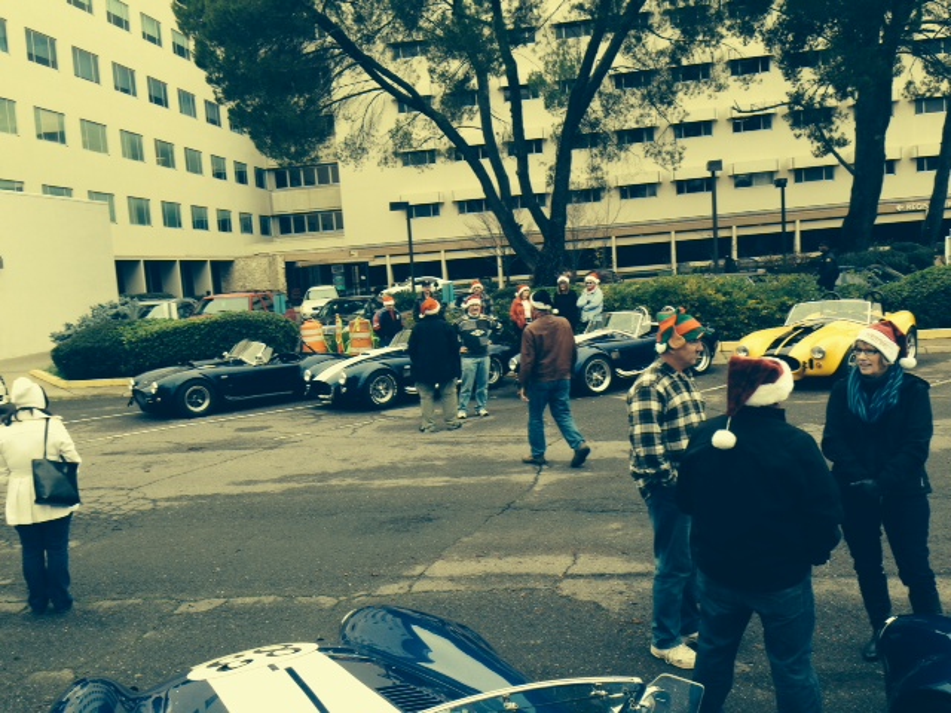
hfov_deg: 55.4
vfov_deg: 42.9
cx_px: 476
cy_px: 356
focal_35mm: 33
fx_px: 907
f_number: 2.4
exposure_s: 1/165
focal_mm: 4.12
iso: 50
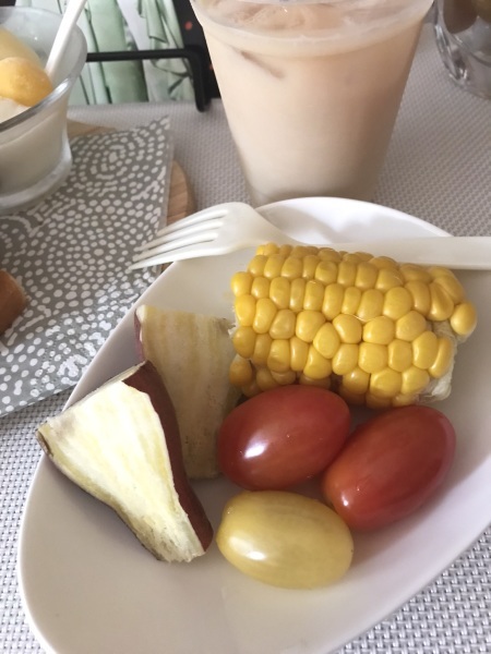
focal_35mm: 28
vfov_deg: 63.4
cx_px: 246
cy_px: 327
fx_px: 530
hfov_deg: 49.7
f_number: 1.8
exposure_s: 1/15
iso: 100
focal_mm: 3.99
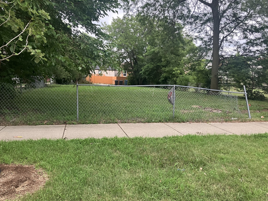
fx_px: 232
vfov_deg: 46.8
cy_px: 105
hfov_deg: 60.0
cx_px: 136
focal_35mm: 30
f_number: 1.8
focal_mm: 3.99
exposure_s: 1/77
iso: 80
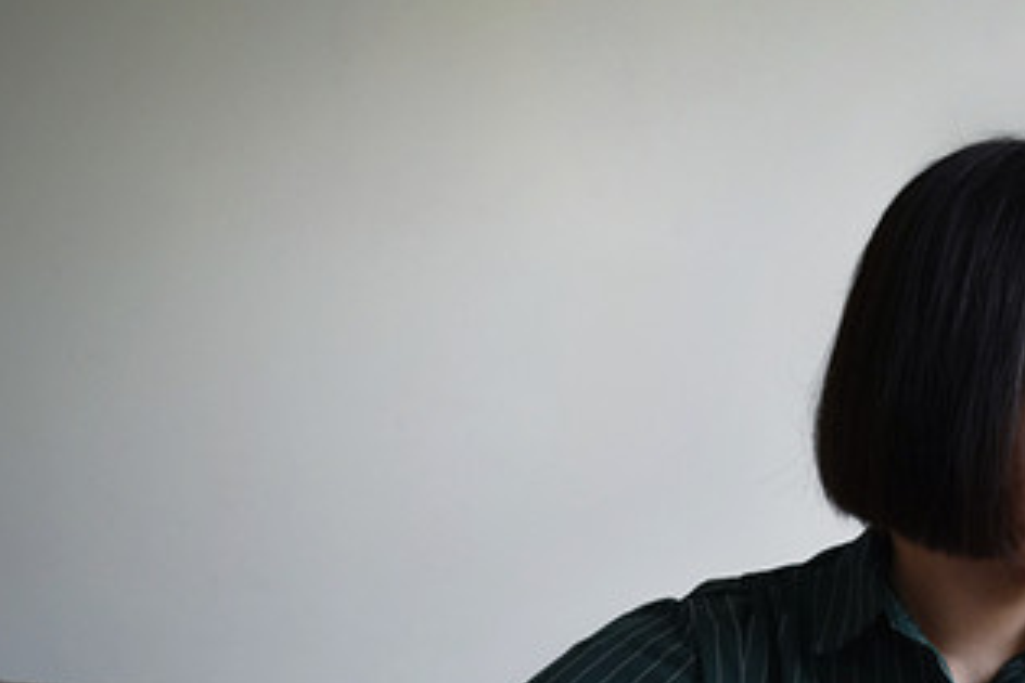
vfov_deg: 20.7
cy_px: 633
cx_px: 921
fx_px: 1823
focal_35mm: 64
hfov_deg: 30.1
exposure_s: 1/80
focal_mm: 21
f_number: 4
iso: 400
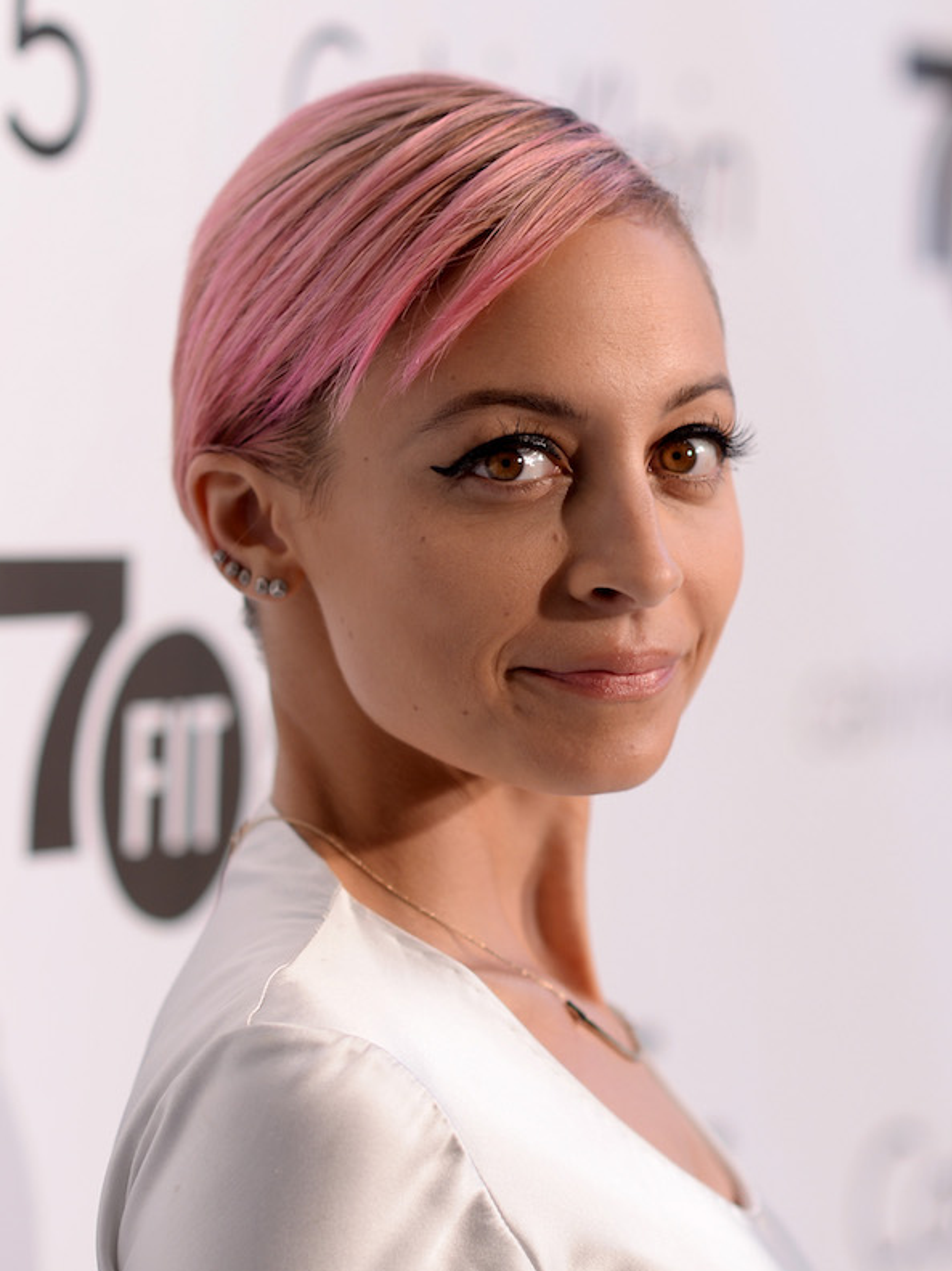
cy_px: 639
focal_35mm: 124
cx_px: 771
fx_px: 4548
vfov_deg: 15.9
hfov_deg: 11.9
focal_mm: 85
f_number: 2.5
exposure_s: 1/125
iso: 200
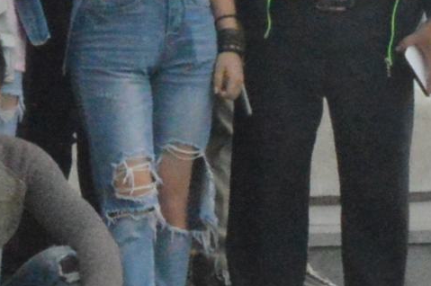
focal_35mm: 377
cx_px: -845
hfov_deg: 5.2
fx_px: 4507
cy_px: -207
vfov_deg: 3.6
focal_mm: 40
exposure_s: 1/2000
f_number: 22
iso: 6400
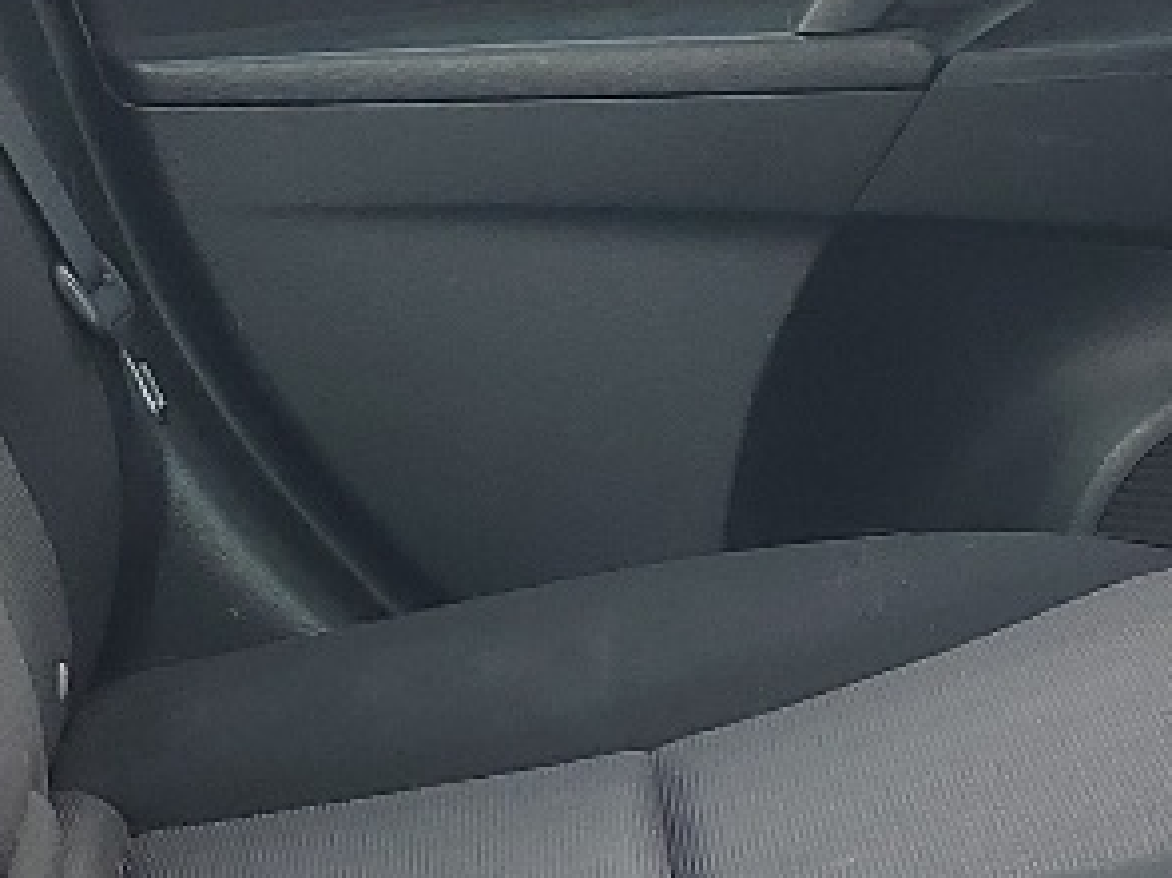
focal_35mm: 141
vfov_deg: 10.5
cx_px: 1013
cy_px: 338
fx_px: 4772
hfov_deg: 13.9
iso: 50
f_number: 1.5
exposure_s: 1/217
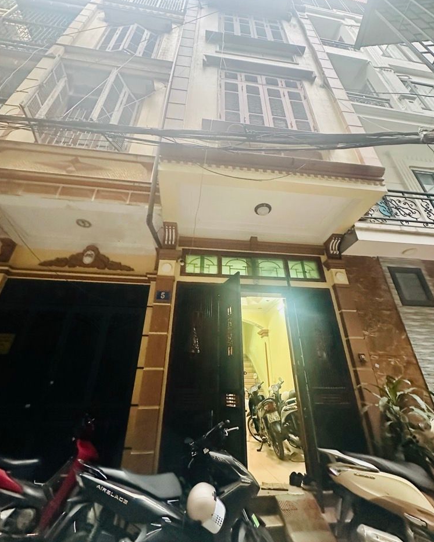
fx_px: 241
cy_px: 252
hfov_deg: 84.0
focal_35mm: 15
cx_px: 221
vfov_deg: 96.7
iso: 800
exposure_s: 1/34
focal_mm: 2.22
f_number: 2.2
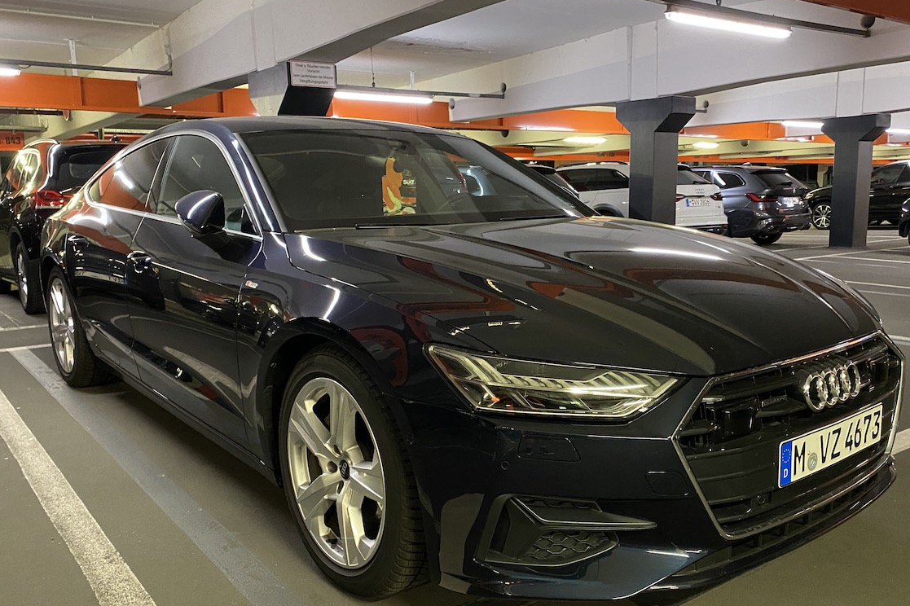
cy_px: 331
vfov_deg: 42.3
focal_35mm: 31
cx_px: 464
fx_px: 783
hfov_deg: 60.3
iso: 500
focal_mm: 4.25
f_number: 1.8
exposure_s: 1/25
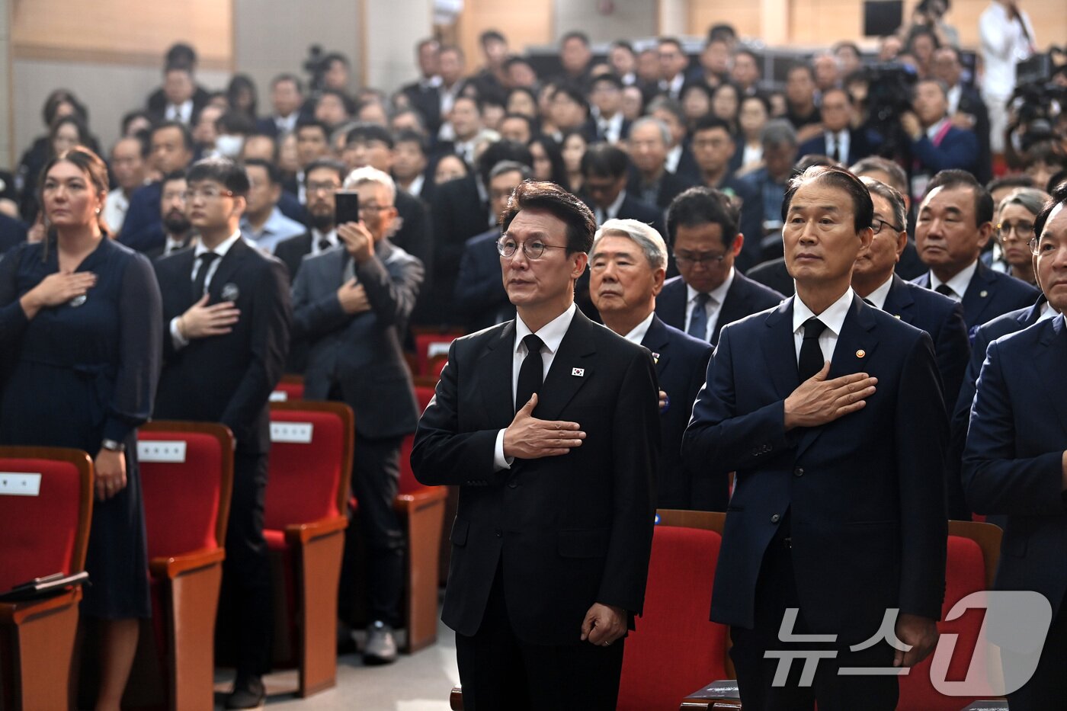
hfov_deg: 19.5
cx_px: 534
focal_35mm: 105
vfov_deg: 13.0
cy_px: 356
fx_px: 3111
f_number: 3.2
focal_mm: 105
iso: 1600
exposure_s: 1/320
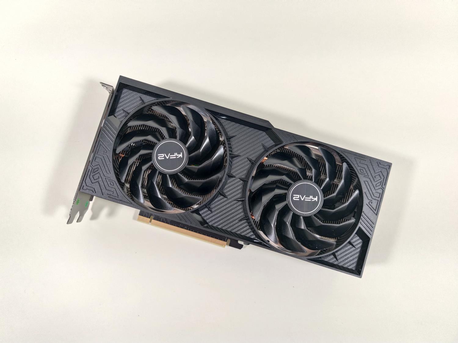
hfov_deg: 71.6
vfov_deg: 56.8
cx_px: 229
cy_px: 172
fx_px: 318
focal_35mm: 24
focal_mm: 6.78
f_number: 1.85
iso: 378
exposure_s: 1/33
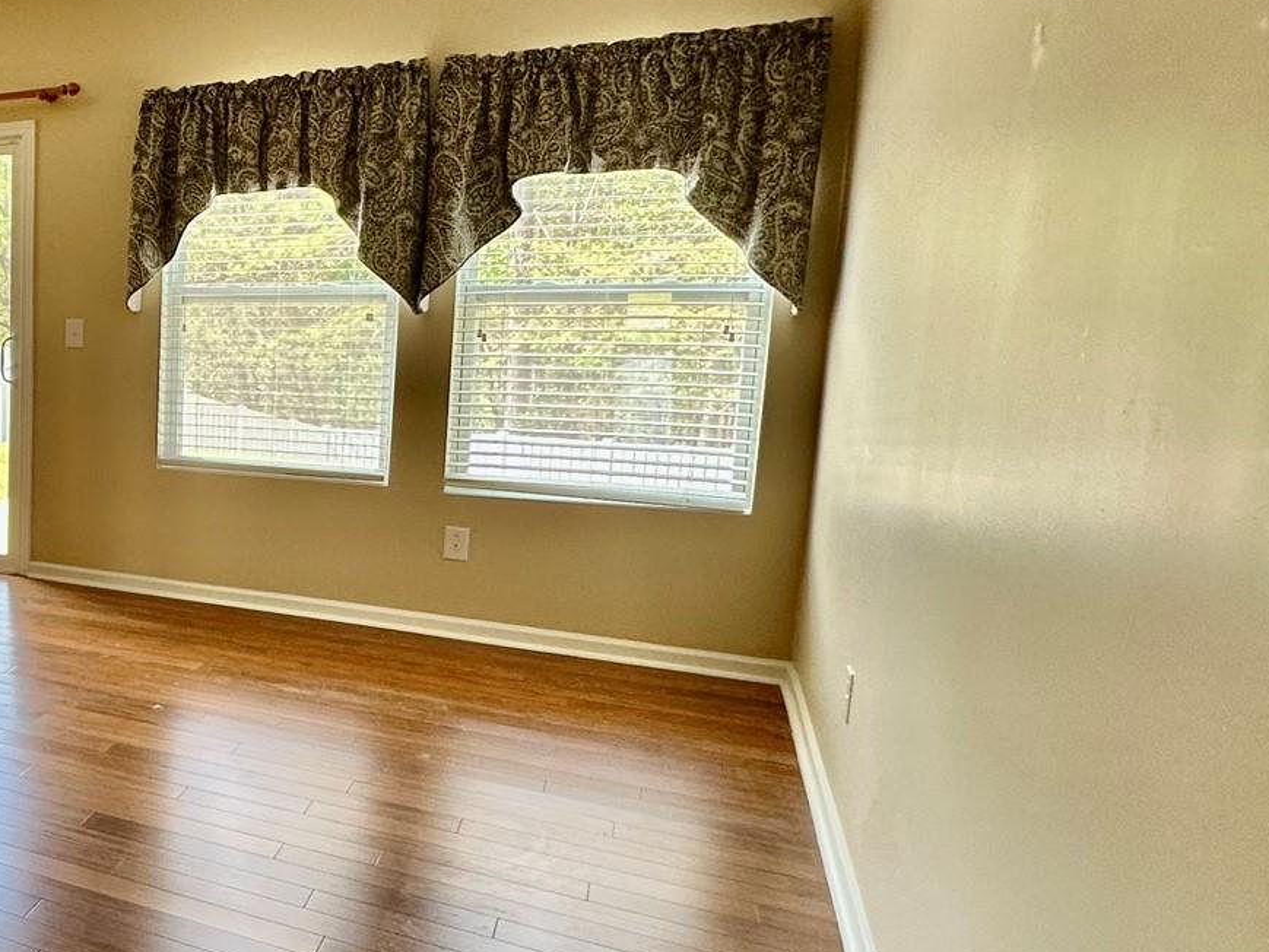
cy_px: 445
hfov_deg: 40.7
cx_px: -216
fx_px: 1210
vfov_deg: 42.9
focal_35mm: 33
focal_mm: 2.22
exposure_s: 1/120
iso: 64
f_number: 2.2
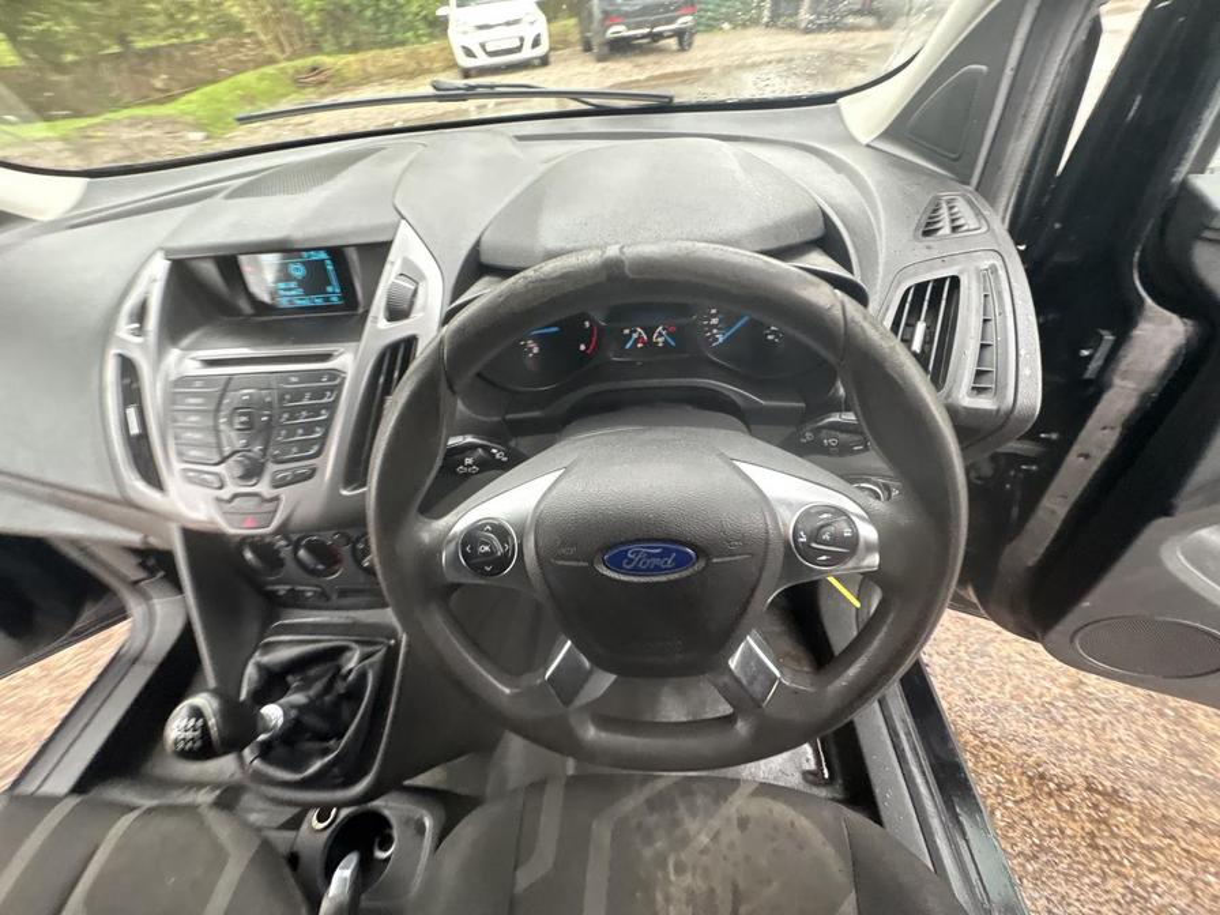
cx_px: 610
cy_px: 458
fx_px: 493
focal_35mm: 14
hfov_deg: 102.1
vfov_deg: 85.7
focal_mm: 2.22
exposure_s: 1/60
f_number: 2.2
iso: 640
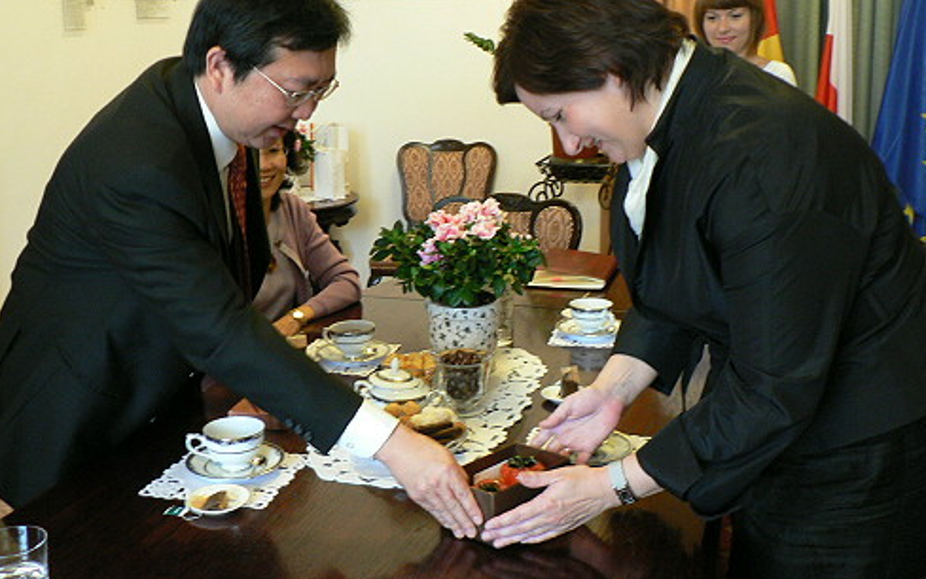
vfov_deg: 32.7
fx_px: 985
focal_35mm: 39
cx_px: 470
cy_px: 247
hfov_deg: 50.4
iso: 200
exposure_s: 1/10
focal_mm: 6
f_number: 2.8
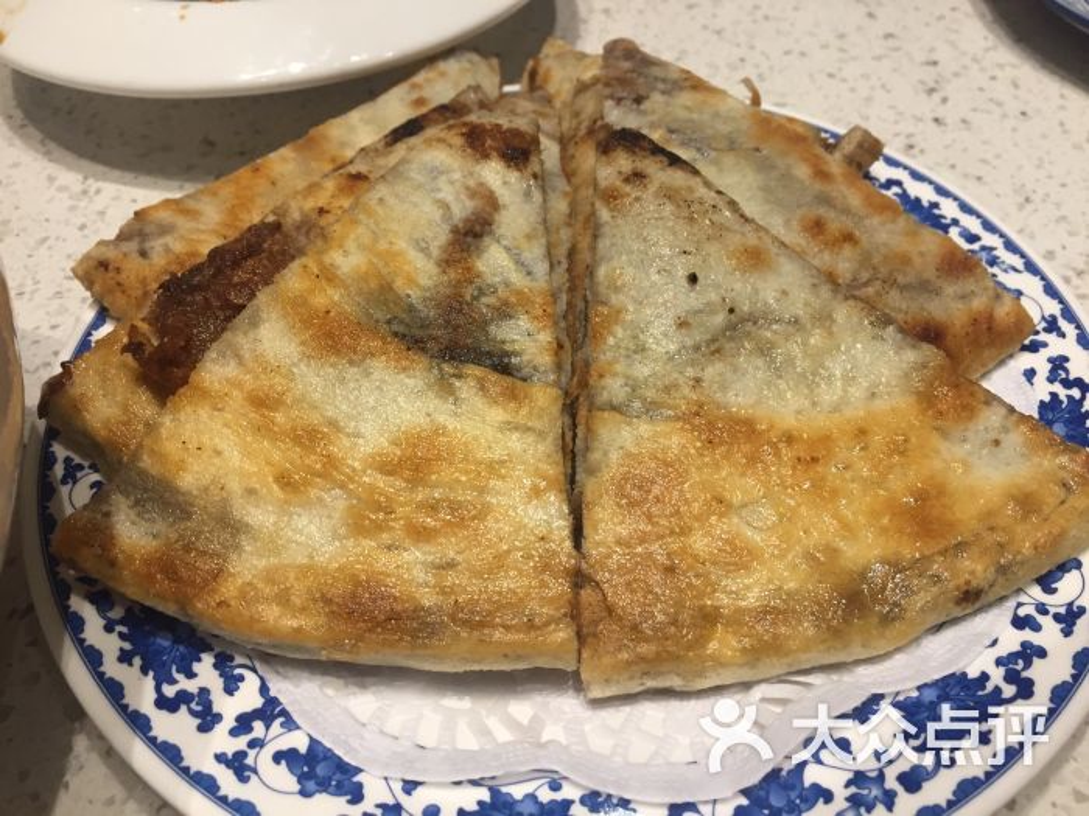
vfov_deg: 48.2
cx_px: 544
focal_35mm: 29
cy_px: 408
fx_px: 912
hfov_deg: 61.7
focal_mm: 4.15
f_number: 2.2
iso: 64
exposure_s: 1/33
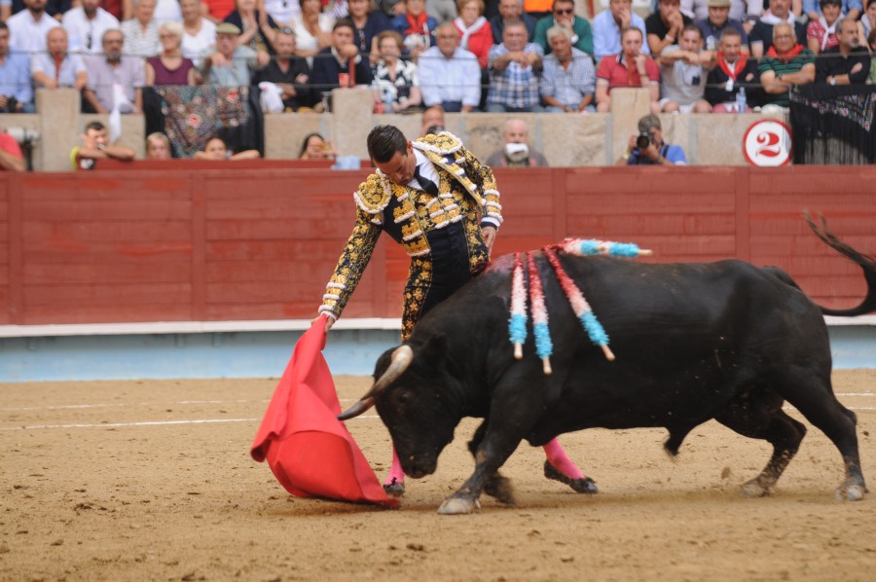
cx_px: 438
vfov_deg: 6.8
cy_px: 291
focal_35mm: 202
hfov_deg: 10.2
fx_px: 4922
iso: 500
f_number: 2.8
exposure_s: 1/320
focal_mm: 135
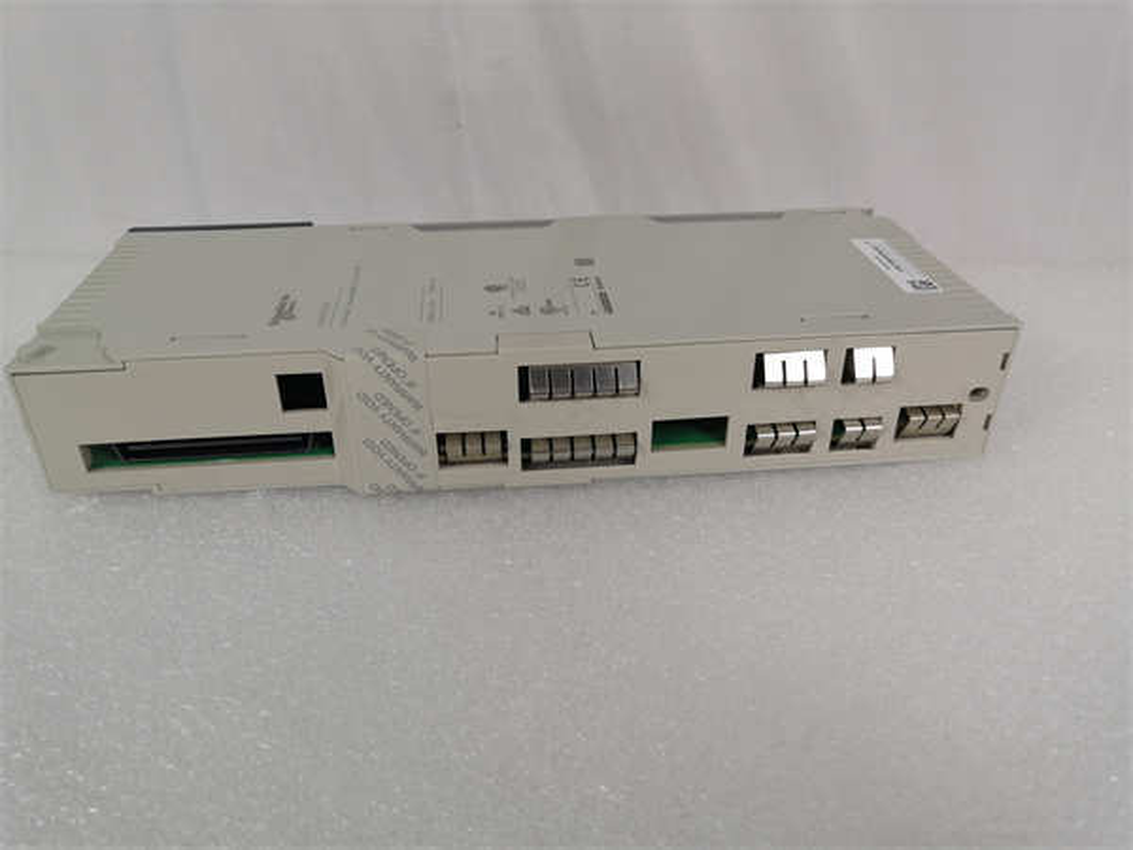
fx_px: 884
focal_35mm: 27
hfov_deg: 65.3
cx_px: 566
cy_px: 425
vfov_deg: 51.4
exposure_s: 1/130
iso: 50
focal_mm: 3.95
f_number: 1.8
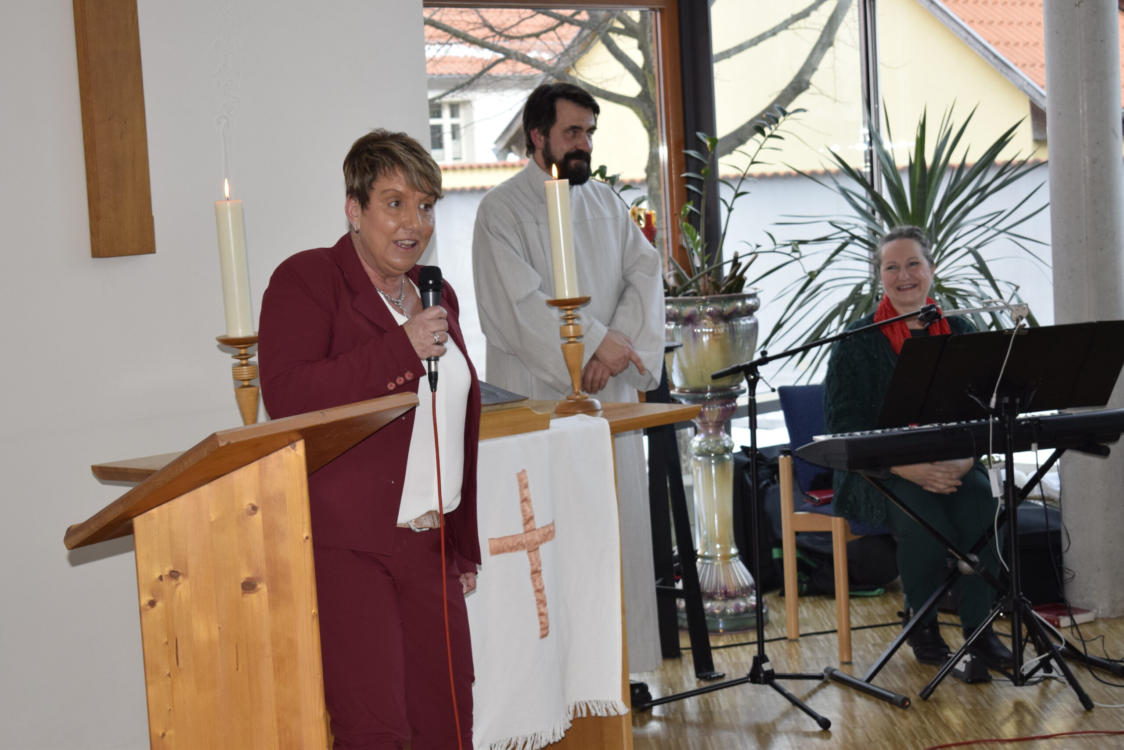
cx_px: 562
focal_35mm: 72
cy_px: 375
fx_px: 2248
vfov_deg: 18.9
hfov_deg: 28.1
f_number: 5.3
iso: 800
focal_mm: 48
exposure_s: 1/125
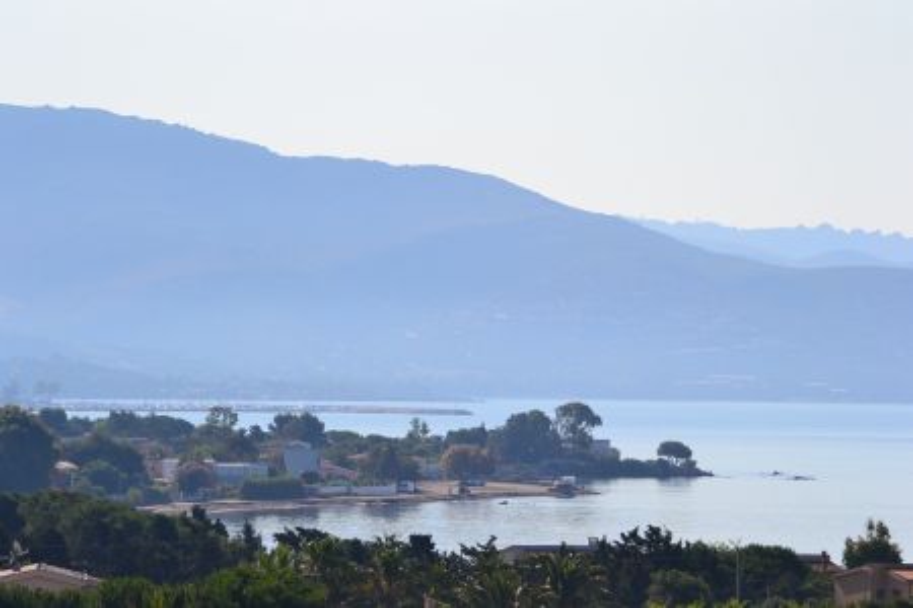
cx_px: 456
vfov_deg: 5.0
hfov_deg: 7.4
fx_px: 7037
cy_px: 304
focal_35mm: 278
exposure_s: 1/500
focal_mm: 185
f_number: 11
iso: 200
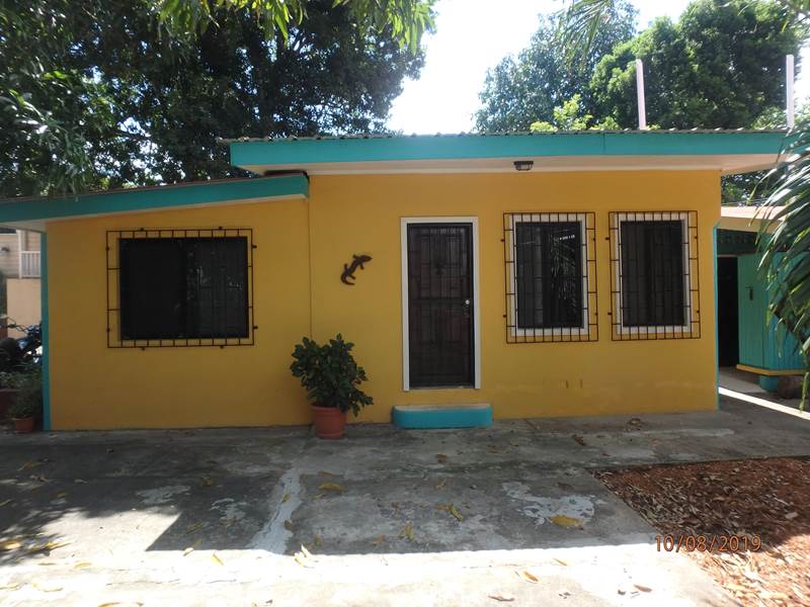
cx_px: 405
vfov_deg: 63.4
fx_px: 491
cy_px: 304
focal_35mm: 21
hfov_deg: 79.0
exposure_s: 1/320
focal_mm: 3.7
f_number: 3.5
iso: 125
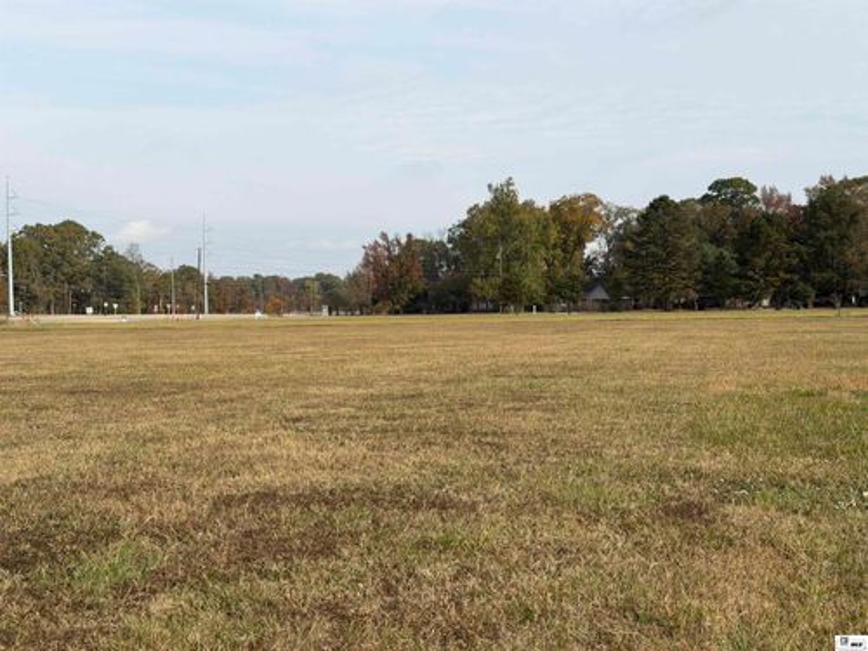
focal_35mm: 48
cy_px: 326
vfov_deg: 30.3
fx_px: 1204
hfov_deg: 39.7
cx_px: 434
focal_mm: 6.76
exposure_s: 1/5587
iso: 64
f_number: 1.78
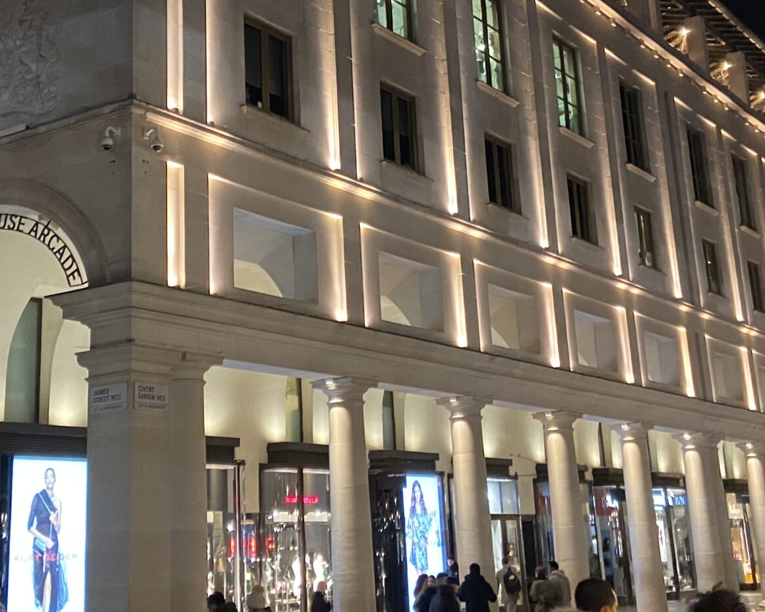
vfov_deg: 26.9
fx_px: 1268
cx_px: 289
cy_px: 190
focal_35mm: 56
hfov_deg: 33.4
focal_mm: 4.25
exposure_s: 1/33
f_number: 1.8
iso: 500
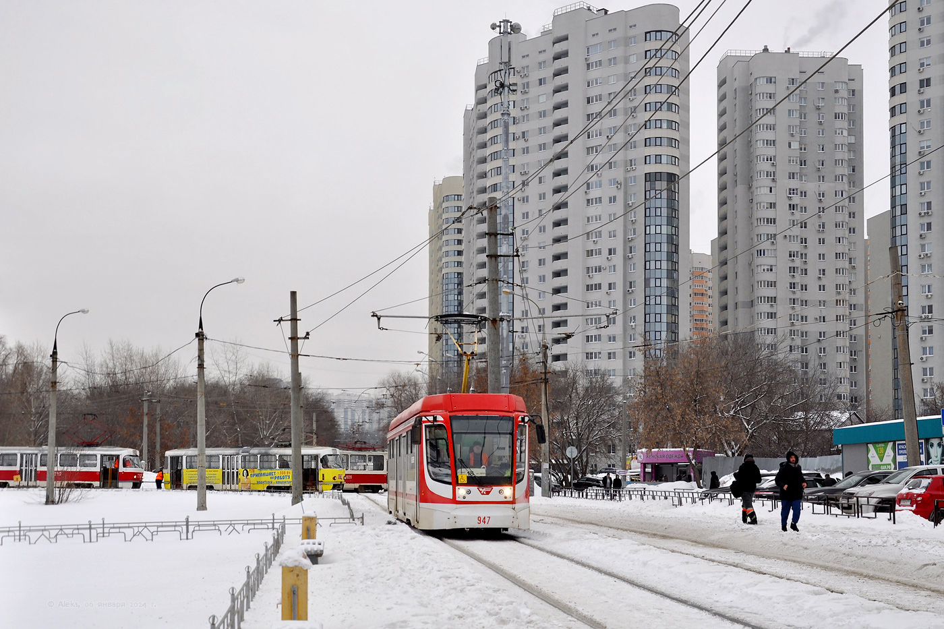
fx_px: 1101
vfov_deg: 31.9
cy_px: 314
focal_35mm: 42
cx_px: 472
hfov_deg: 46.4
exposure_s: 1/320
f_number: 6.3
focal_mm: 28
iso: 200
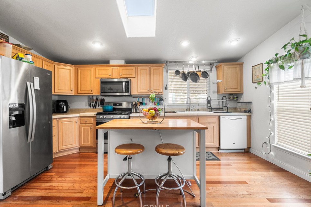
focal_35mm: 16
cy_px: 102
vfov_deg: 73.7
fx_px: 138
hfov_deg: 96.7
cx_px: 155
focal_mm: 10
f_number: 7.1
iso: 320
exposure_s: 1/5
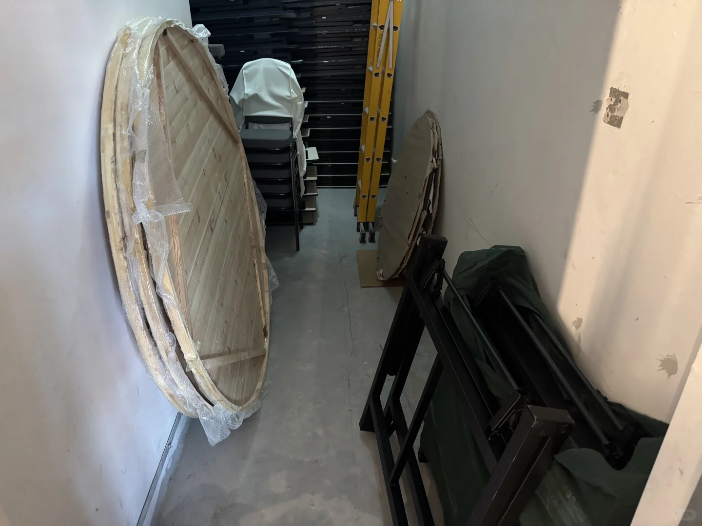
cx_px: 351
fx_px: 487
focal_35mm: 24
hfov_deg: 71.6
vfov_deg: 56.8
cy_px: 263
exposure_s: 1/33
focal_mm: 6.76
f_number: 1.78
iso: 1000
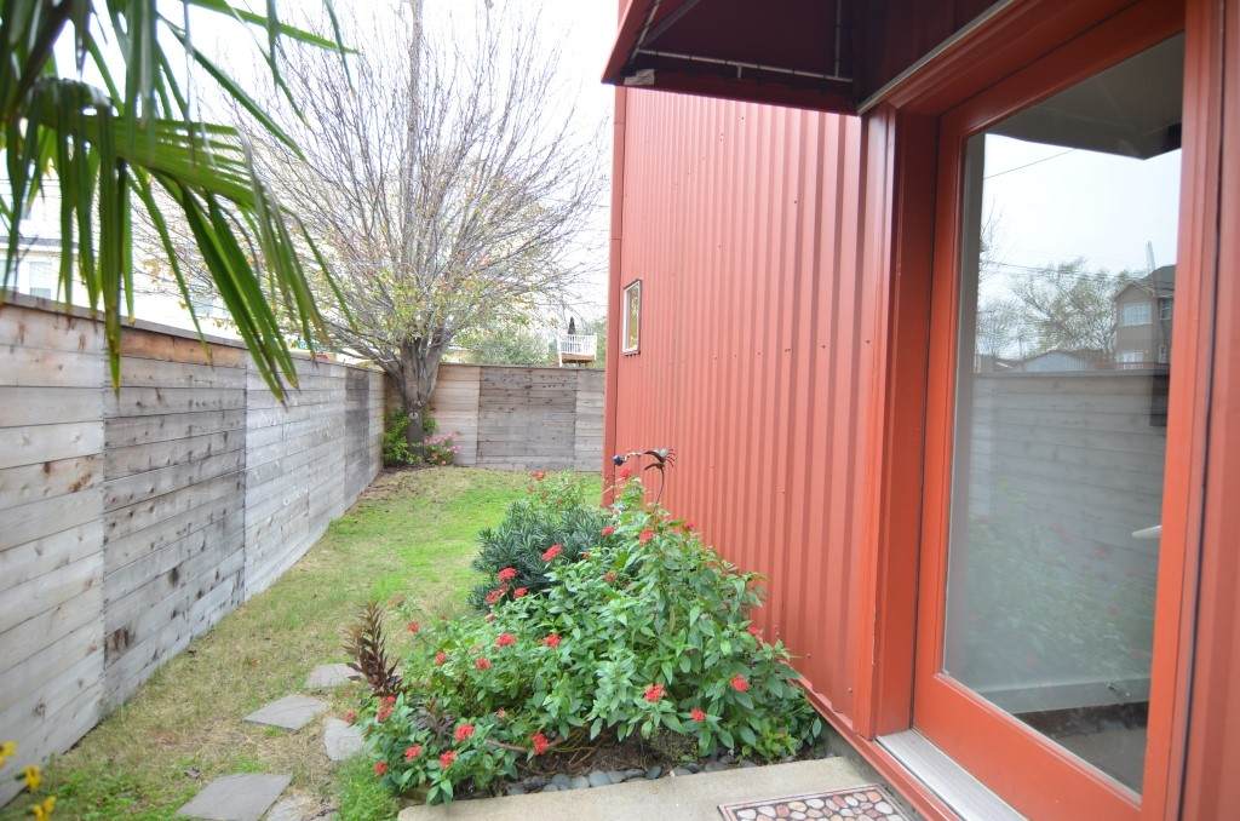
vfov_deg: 67.1
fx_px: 619
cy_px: 410
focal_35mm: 18
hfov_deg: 90.1
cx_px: 620
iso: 100
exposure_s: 1/50
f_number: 4
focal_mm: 12
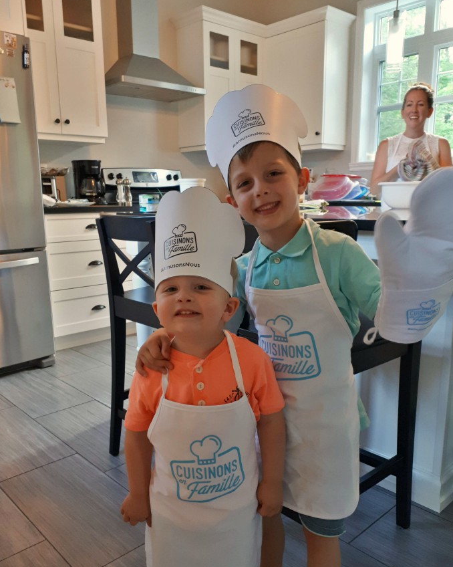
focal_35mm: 29
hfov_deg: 50.0
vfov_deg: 60.4
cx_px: 223
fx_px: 486
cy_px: 308
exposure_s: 1/17
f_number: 1.9
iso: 250
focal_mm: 3.6
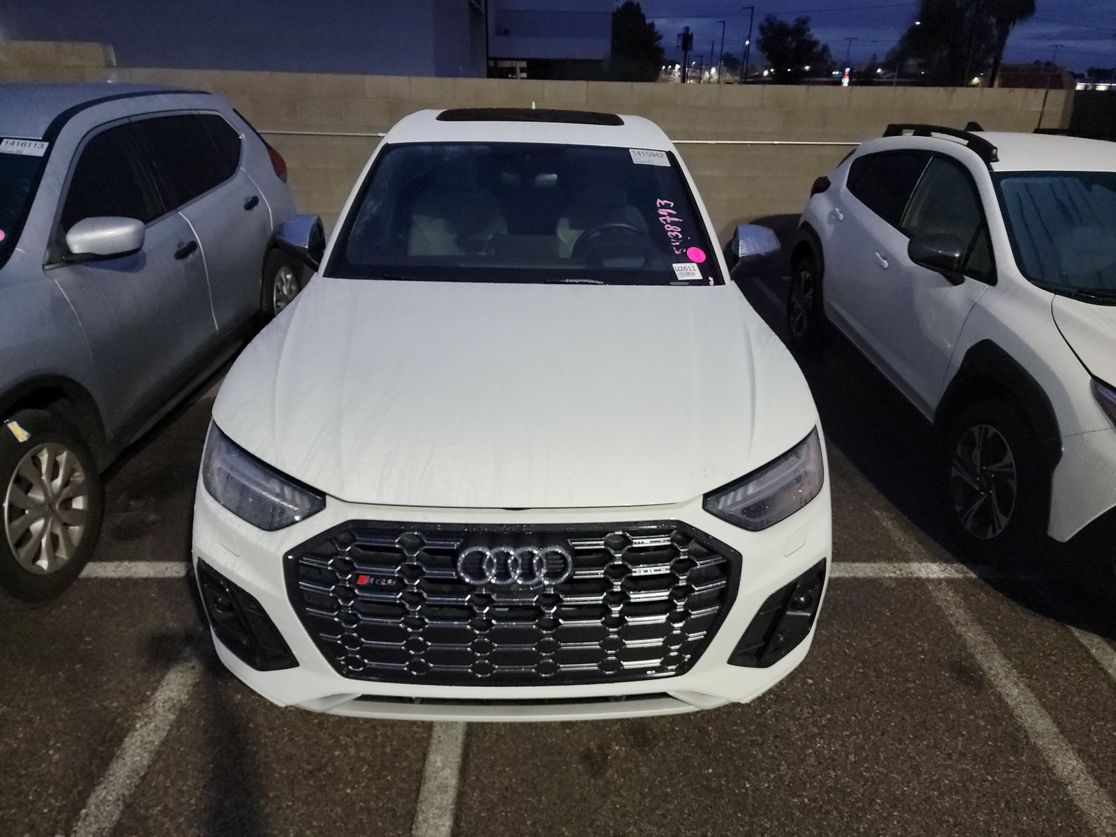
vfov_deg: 56.8
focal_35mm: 24
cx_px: 558
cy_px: 418
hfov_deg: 71.6
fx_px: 774
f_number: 1.8
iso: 1490
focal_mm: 6.7
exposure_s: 1/59
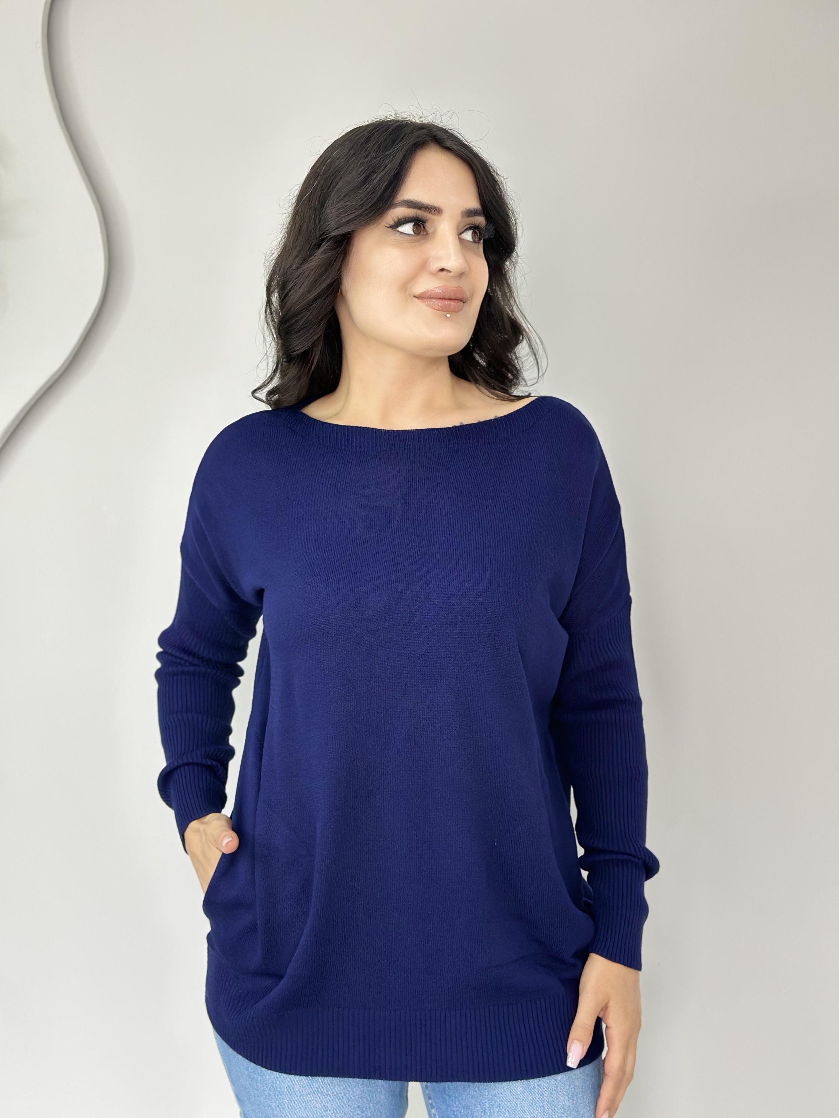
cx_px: 420
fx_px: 1551
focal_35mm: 48
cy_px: 559
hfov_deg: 30.3
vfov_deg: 39.7
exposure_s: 1/105
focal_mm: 6.86
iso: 125
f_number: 1.78
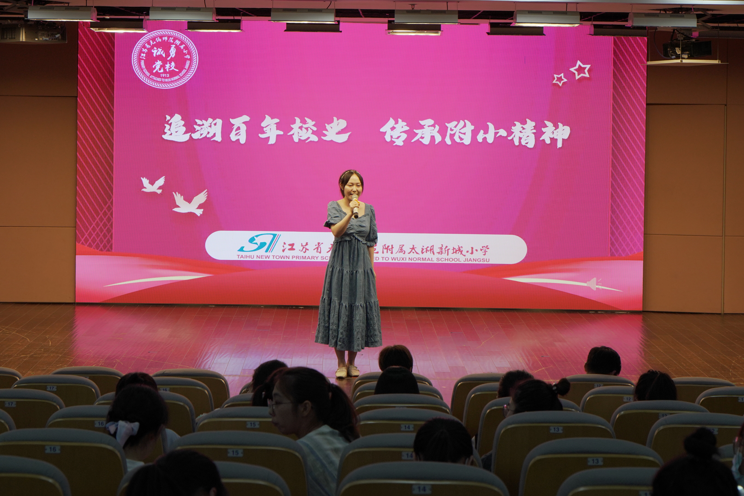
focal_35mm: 88
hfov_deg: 23.1
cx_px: 353
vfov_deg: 15.5
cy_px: 145
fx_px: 1819
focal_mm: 60
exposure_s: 1/80
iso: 1250
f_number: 7.1
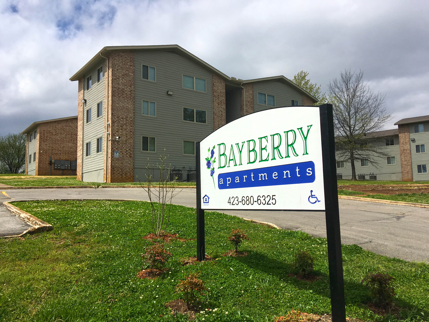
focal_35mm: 29
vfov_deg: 48.2
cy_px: 161
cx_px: 214
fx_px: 359
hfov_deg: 61.7
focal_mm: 4.15
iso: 25
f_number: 2.2
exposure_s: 1/3663
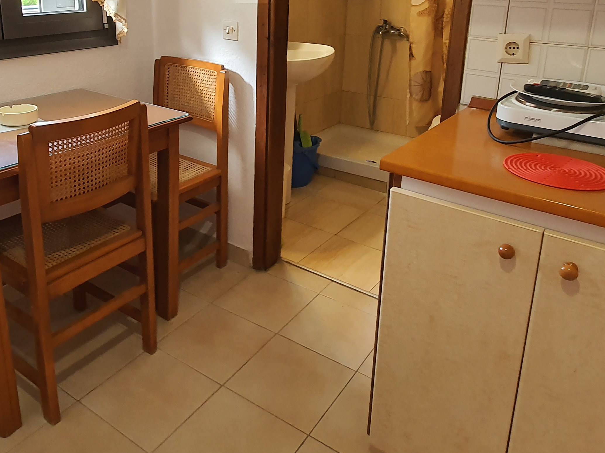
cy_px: 115
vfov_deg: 46.5
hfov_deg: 61.4
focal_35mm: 29
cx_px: 257
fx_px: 507
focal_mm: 1.8
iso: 200
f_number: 2.2
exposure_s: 1/50
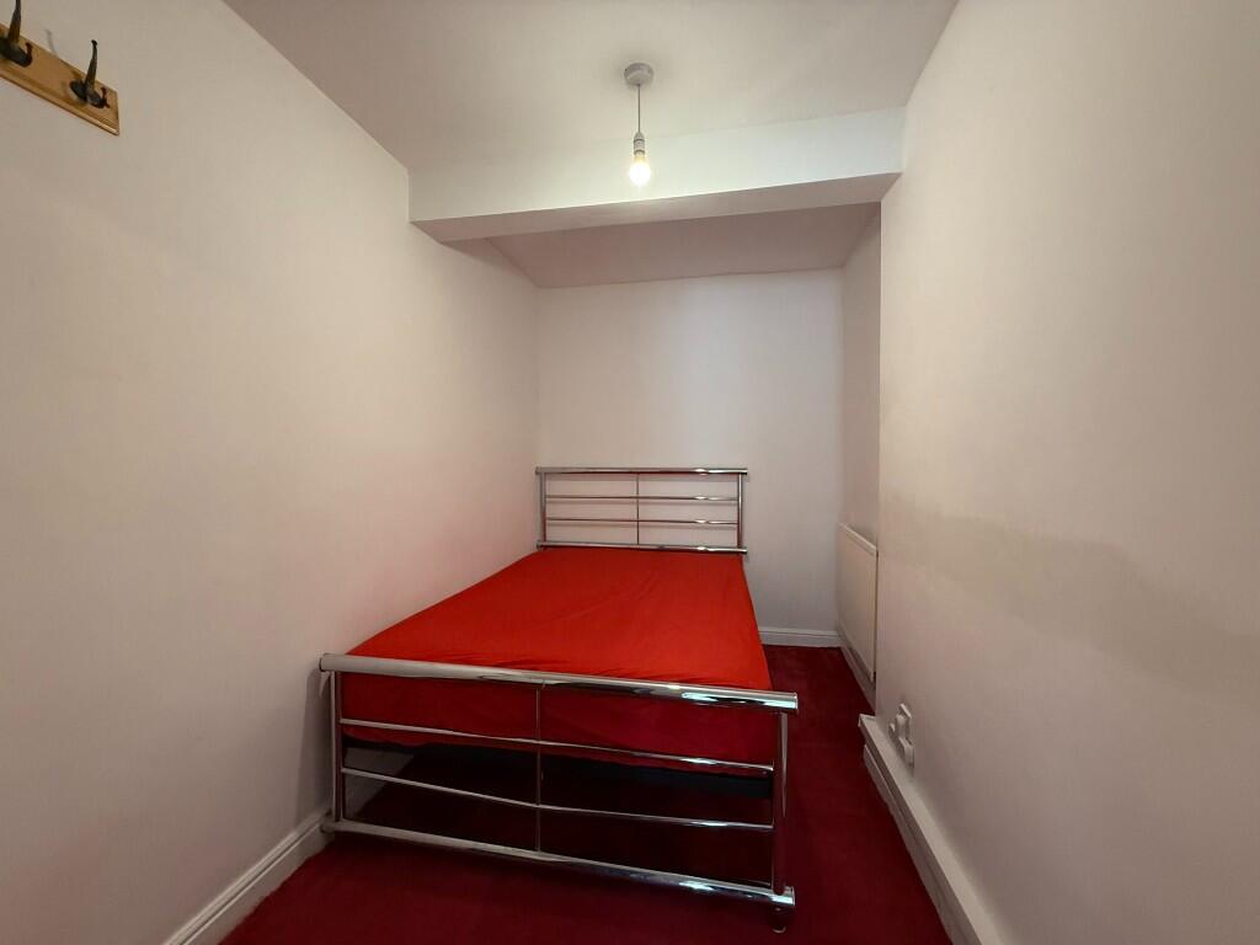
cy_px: 472
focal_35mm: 14
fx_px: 510
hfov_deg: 102.1
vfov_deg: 85.7
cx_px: 630
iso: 400
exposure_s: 1/84
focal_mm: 2.22
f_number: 2.2
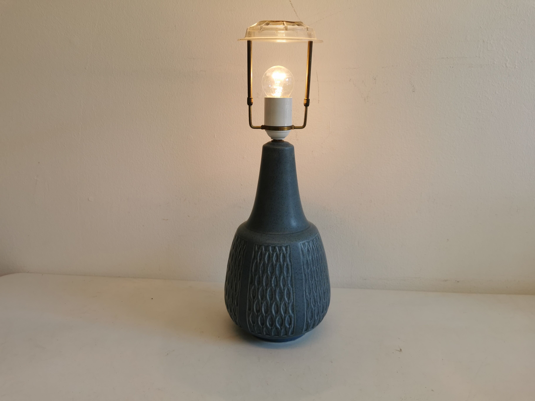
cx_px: 268
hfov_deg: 65.3
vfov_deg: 51.4
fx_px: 417
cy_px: 200
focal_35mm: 27
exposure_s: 1/424
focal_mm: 5.56
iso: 50
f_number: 1.6
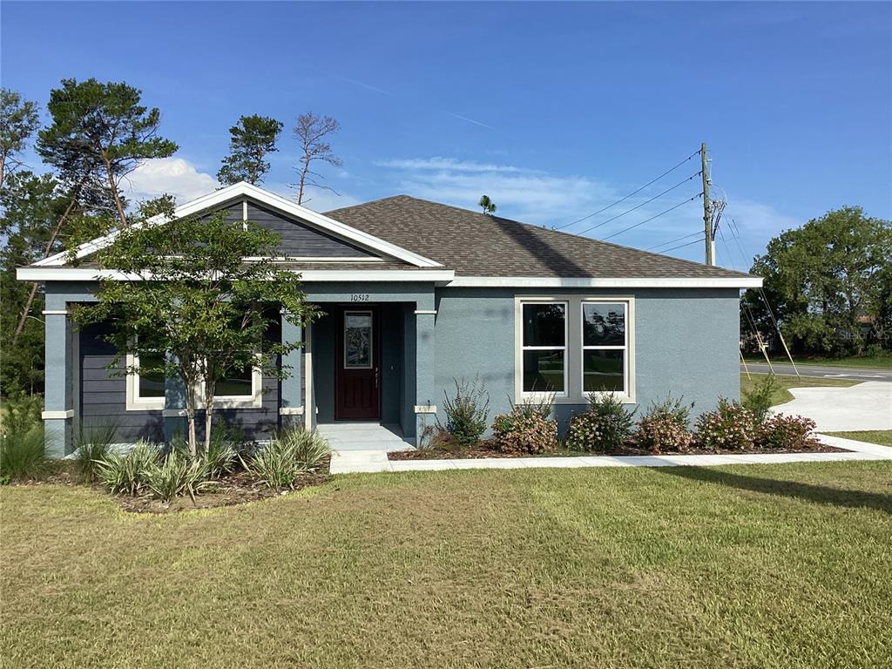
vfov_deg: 45.4
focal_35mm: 31
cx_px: 446
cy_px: 334
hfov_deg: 58.4
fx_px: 799
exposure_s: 1/1733
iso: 25
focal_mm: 3.3
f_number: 2.4
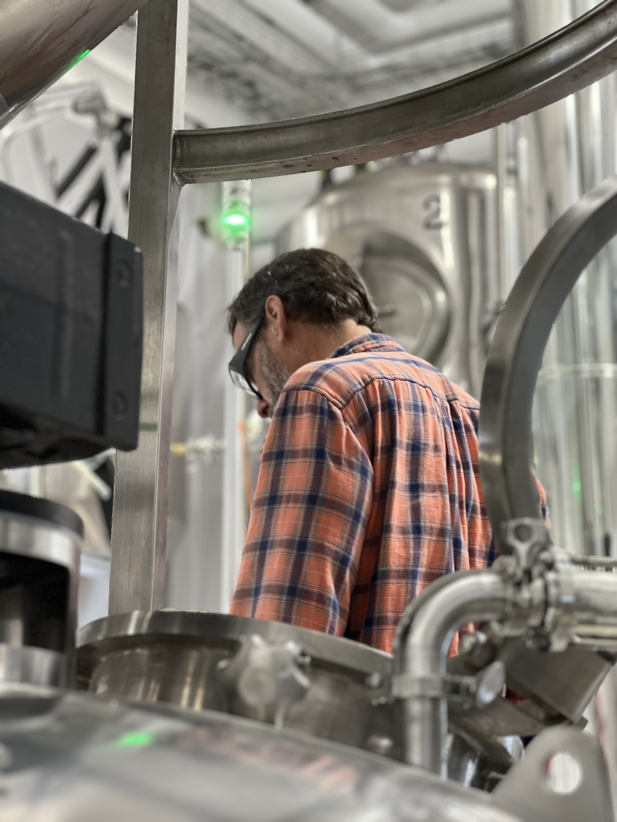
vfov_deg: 25.3
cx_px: 308
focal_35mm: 77
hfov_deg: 19.1
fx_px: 1830
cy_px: 411
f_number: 2.8
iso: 160
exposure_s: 1/40
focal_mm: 9
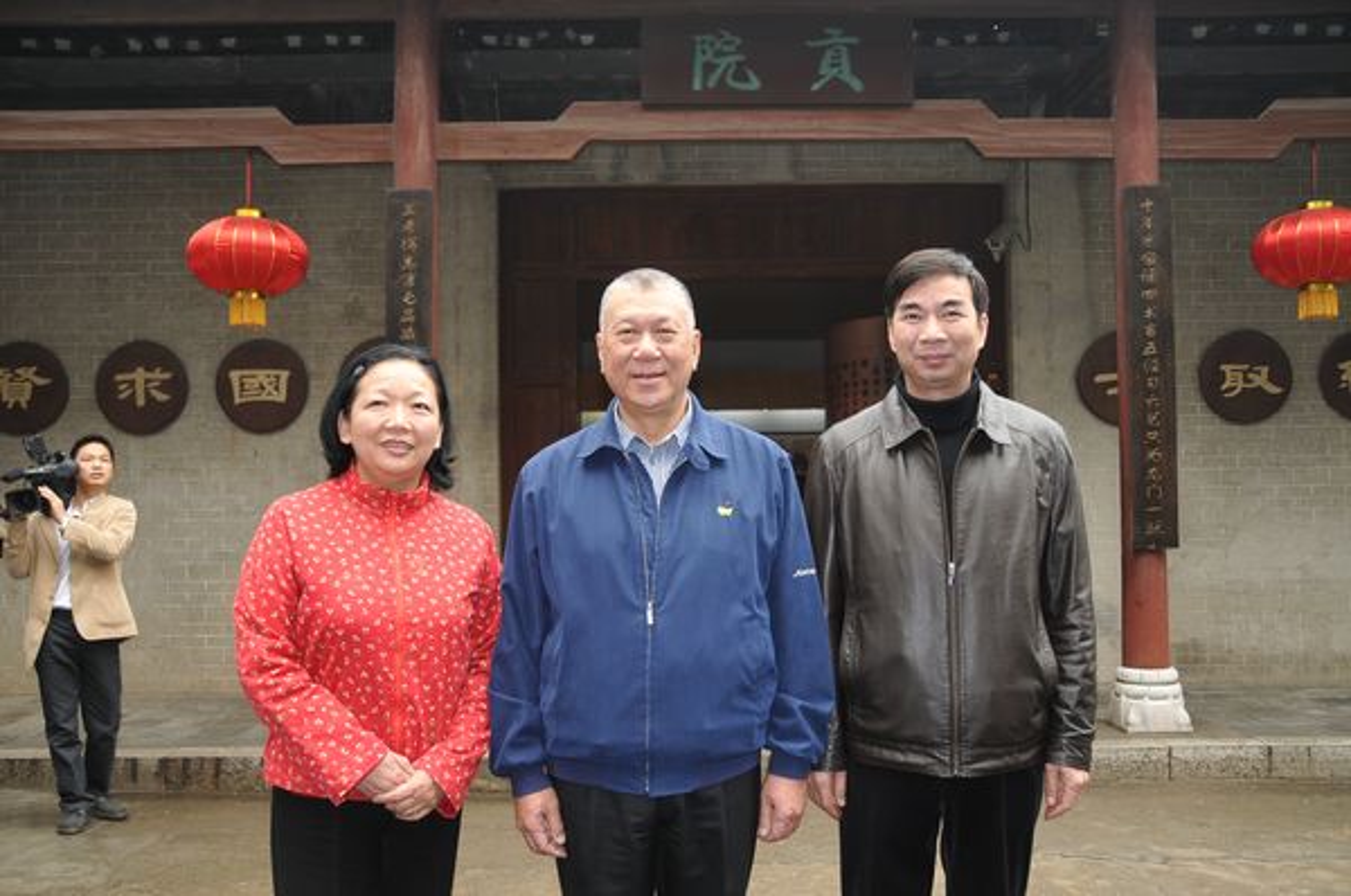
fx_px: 1124
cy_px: 448
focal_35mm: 30
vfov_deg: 43.5
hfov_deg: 62.0
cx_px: 676
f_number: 3.5
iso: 200
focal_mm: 20
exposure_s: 1/60
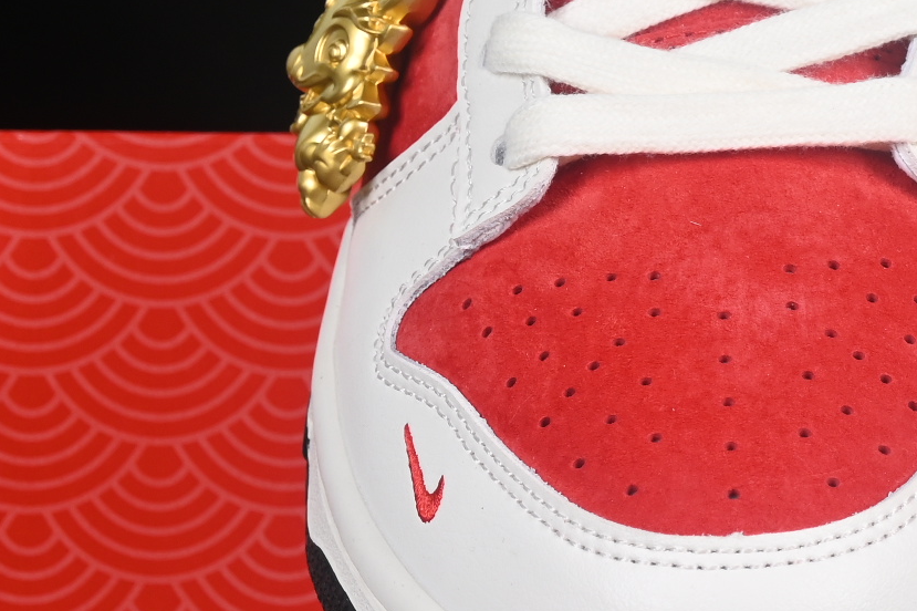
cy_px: 209
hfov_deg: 8.1
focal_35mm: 252
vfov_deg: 5.4
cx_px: 1060
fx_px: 6416
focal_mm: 50
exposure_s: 1/80
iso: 160
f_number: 8
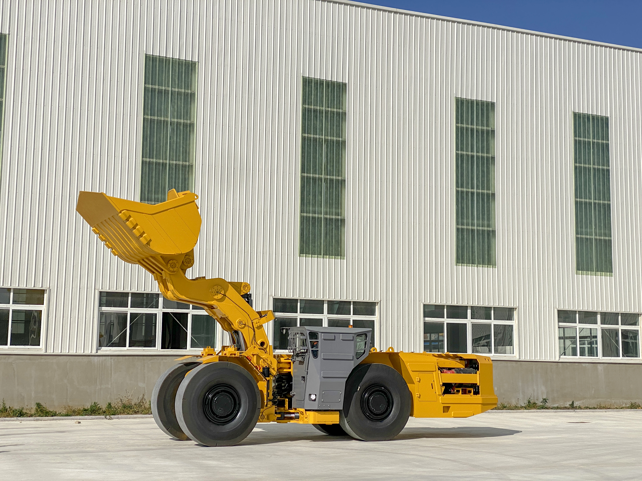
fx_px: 964
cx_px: 321
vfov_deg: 28.0
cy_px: 240
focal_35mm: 52
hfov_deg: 36.8
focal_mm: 6
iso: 25
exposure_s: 1/5319
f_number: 2
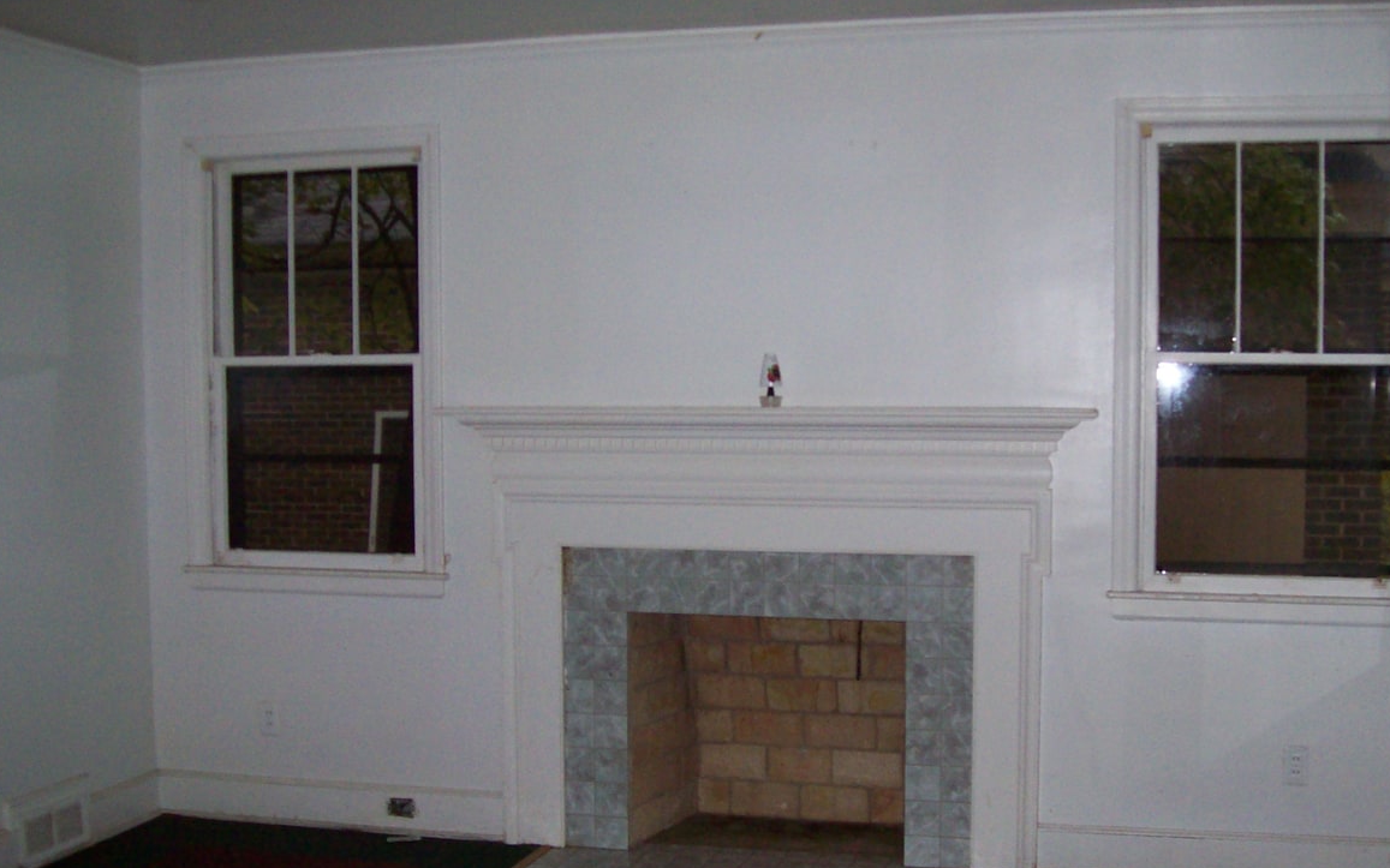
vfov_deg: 29.2
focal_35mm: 44
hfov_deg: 45.2
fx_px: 1667
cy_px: 484
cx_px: 747
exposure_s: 1/64
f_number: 2.7
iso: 200
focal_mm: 6
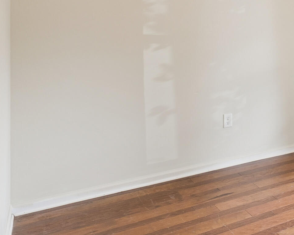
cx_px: 382
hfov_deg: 32.0
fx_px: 383
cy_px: 36
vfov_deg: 32.9
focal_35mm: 44
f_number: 10
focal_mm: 10
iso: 160
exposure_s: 1/15
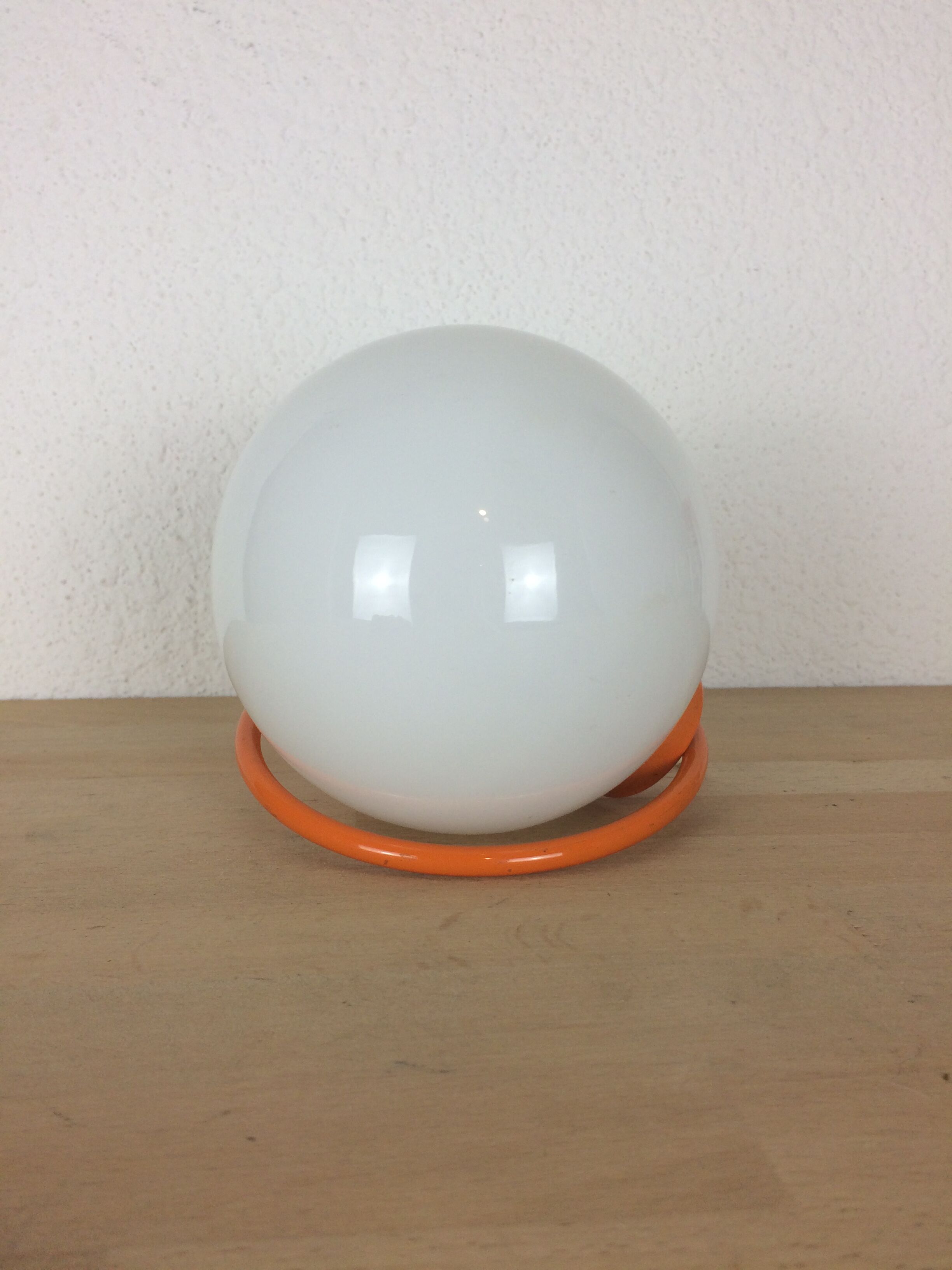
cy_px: 635
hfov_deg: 48.2
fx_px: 1063
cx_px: 476
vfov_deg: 61.7
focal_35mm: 29
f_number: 2.2
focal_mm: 4.15
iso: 64
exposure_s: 1/100
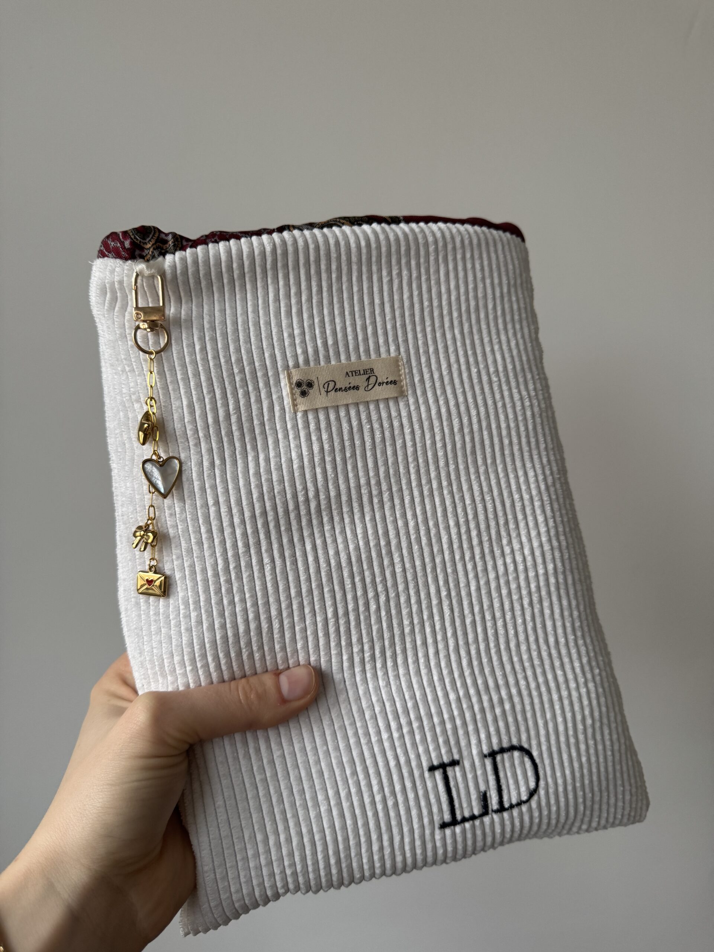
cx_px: 357
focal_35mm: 24
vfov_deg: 71.6
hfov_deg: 56.8
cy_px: 476
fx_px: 660
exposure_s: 1/96
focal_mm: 6.76
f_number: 1.78
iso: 200
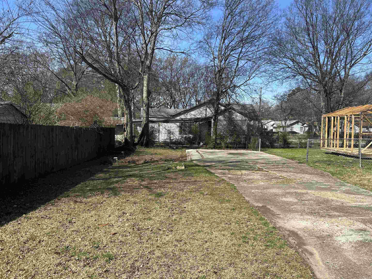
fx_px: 279
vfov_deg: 53.1
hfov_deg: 67.3
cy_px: 140
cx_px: 186
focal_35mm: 26
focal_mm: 5.7
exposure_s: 1/2513
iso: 50
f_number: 1.5
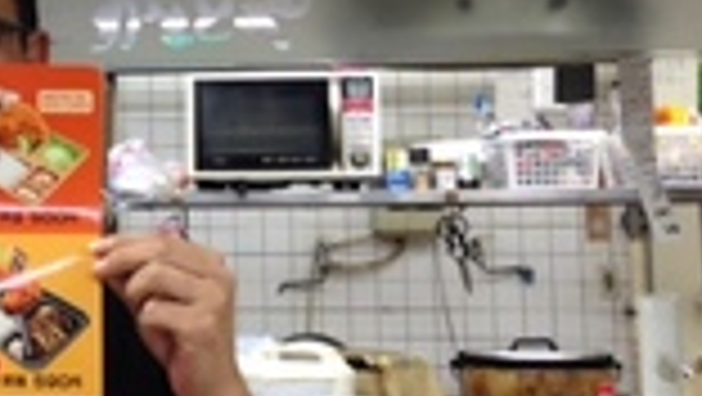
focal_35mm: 92
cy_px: 81
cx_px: -50
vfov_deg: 13.1
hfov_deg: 22.0
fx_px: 1714
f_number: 2.4
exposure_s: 1/20
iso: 50
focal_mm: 4.12
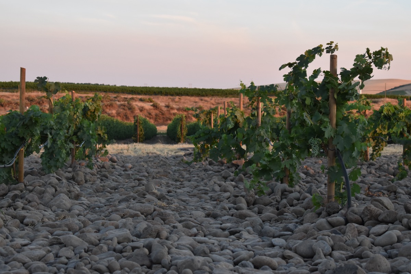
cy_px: 137
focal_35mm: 82
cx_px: 206
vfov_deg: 16.6
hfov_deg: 24.6
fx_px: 942
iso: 800
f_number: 5.6
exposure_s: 1/200
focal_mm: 55
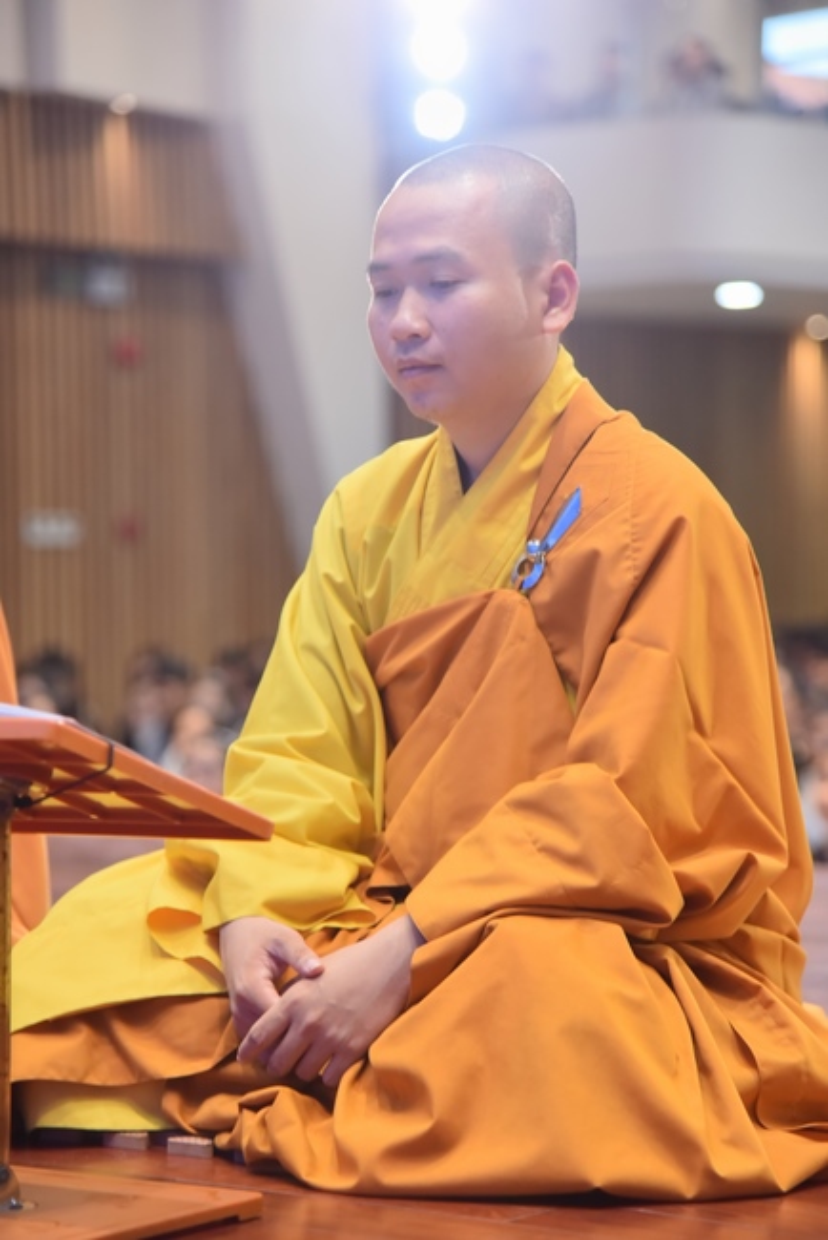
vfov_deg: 19.4
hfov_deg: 13.1
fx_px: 3618
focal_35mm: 105
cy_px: 620
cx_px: 414
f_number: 4
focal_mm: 105
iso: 1250
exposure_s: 1/125
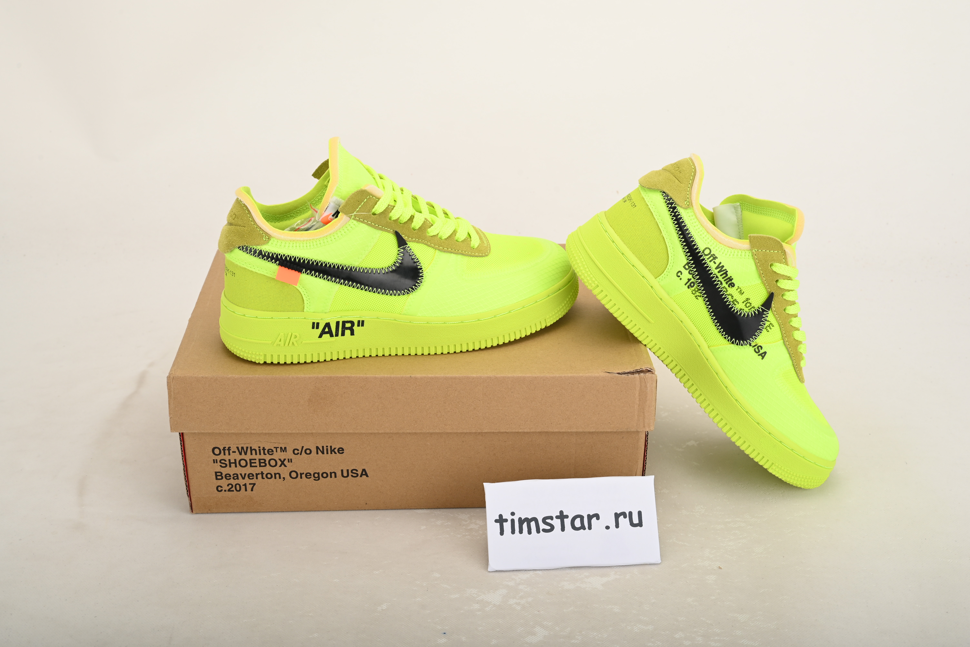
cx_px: 485
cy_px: 324
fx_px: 1159
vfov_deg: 31.2
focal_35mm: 43
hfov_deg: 45.4
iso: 100
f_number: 13
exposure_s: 1/200
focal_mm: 43
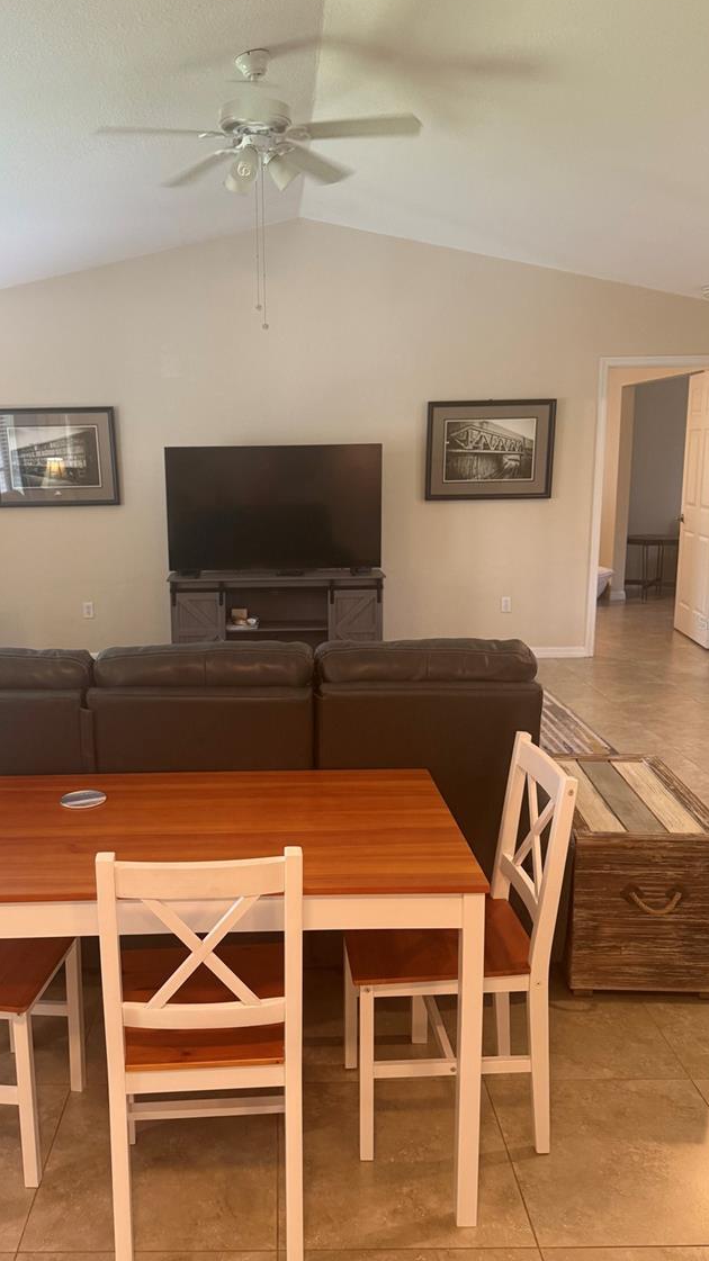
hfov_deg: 41.2
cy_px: 622
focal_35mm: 28
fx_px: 936
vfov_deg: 67.9
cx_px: 271
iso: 200
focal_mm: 6.76
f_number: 1.78
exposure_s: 1/60
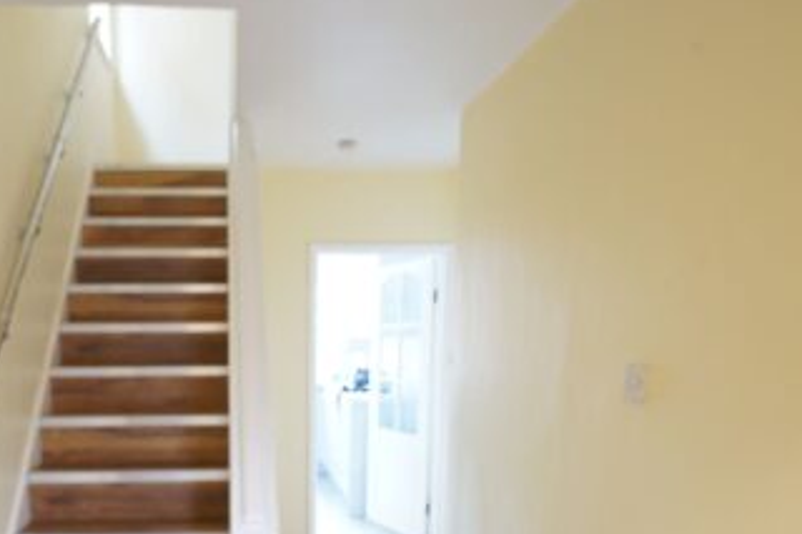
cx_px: 253
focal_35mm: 30
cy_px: 444
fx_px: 668
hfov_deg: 60.2
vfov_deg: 41.3
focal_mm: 16
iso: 400
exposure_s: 1/2.5
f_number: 8
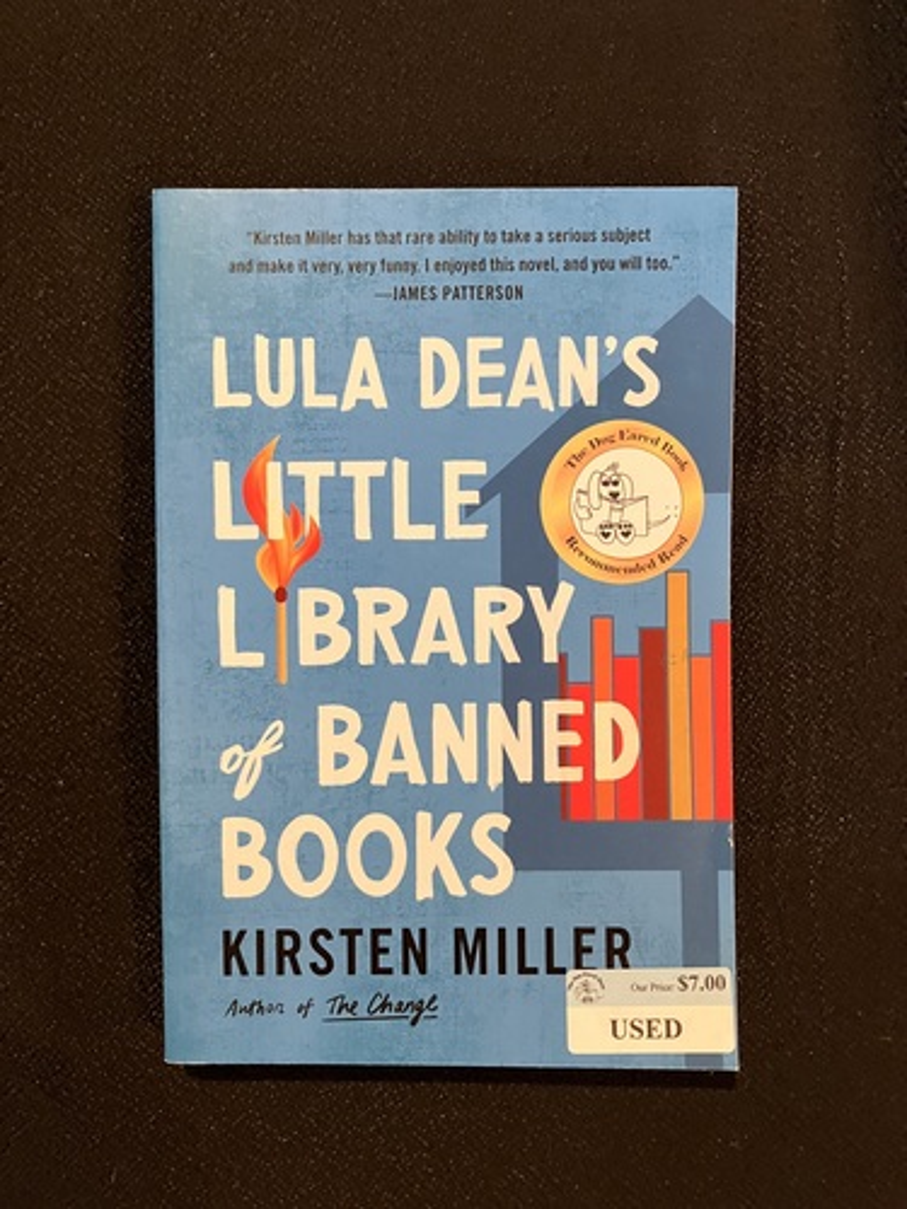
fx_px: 978
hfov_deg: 49.7
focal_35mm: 28
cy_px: 604
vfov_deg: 63.4
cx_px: 454
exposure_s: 1/30
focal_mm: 3.99
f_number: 1.8
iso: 400
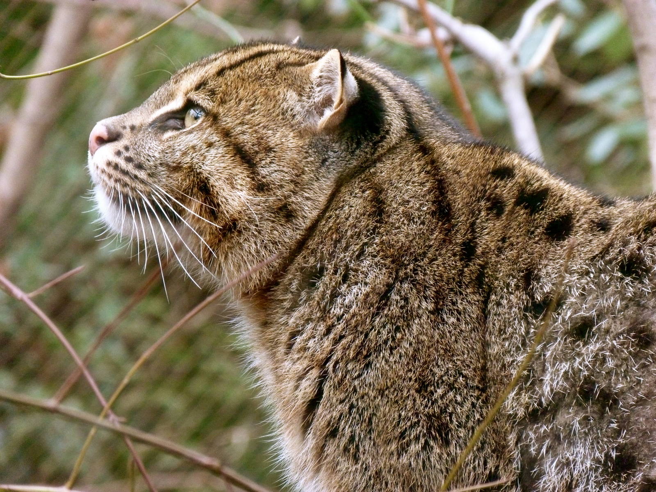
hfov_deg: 5.1
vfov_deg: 3.8
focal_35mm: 391
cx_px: 328
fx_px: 7410
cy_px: 246
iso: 800
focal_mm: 70.3
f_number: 4.2
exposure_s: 1/60
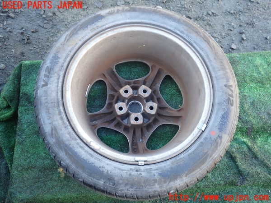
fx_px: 235
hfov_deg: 60.0
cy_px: 102
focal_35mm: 30
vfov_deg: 46.8
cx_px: 136
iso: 100
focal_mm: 5.4
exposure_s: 1/60
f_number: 2.3
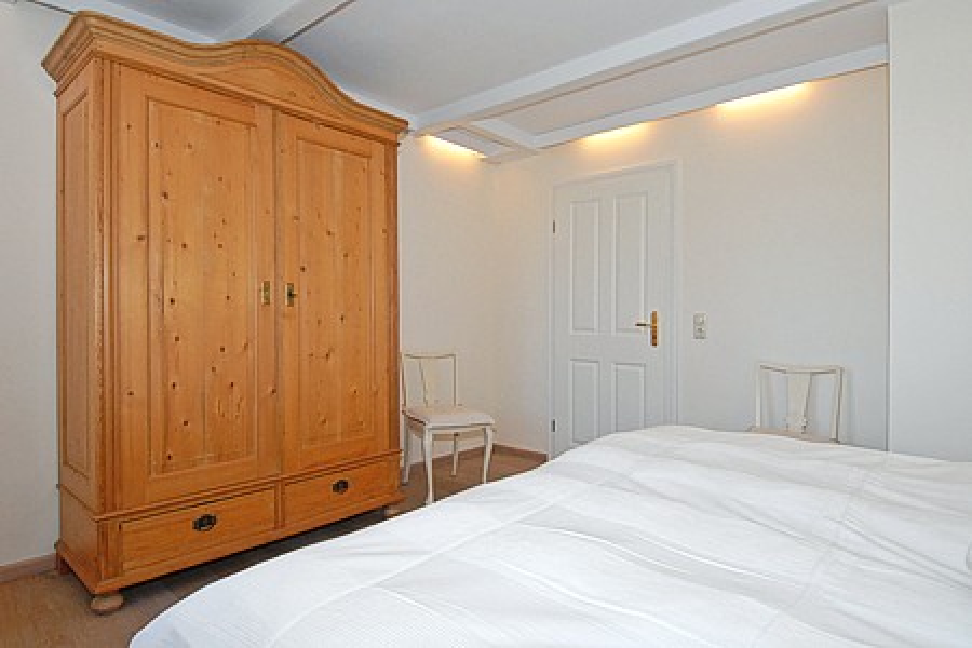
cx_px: 486
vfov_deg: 63.2
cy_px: 324
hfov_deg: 85.4
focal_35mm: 20
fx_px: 526
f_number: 9
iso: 800
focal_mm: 13
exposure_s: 1/80
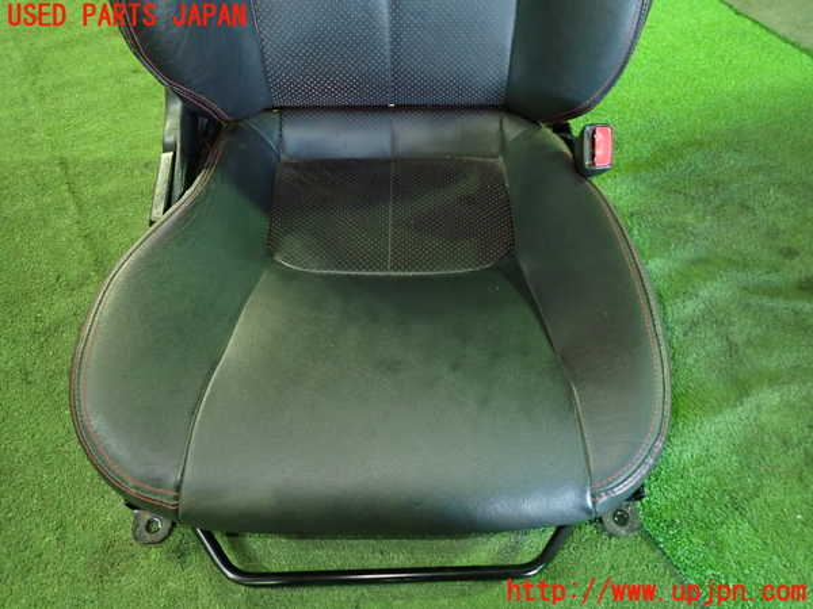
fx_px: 587
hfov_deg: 69.4
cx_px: 406
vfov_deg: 54.9
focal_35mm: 25
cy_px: 304
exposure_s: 1/20
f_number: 2
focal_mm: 4.5
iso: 800
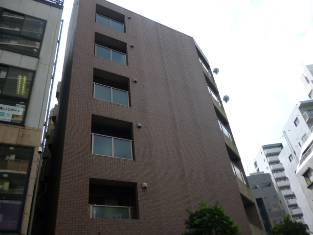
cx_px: 156
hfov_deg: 63.4
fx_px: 253
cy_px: 118
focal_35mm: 28
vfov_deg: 49.7
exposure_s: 1/640
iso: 100
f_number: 3.1
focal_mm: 5
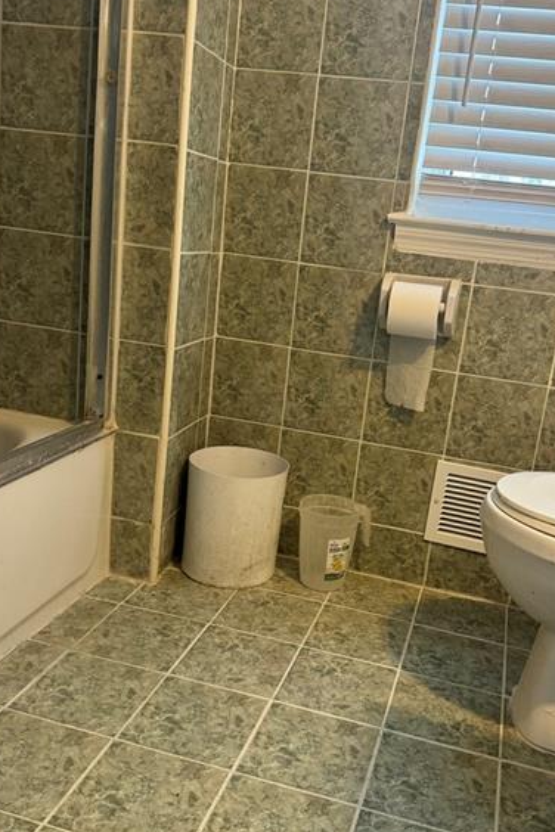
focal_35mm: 34
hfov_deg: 38.8
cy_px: 425
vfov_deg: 55.8
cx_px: 310
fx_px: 786
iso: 320
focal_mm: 6.76
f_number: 1.78
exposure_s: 1/60
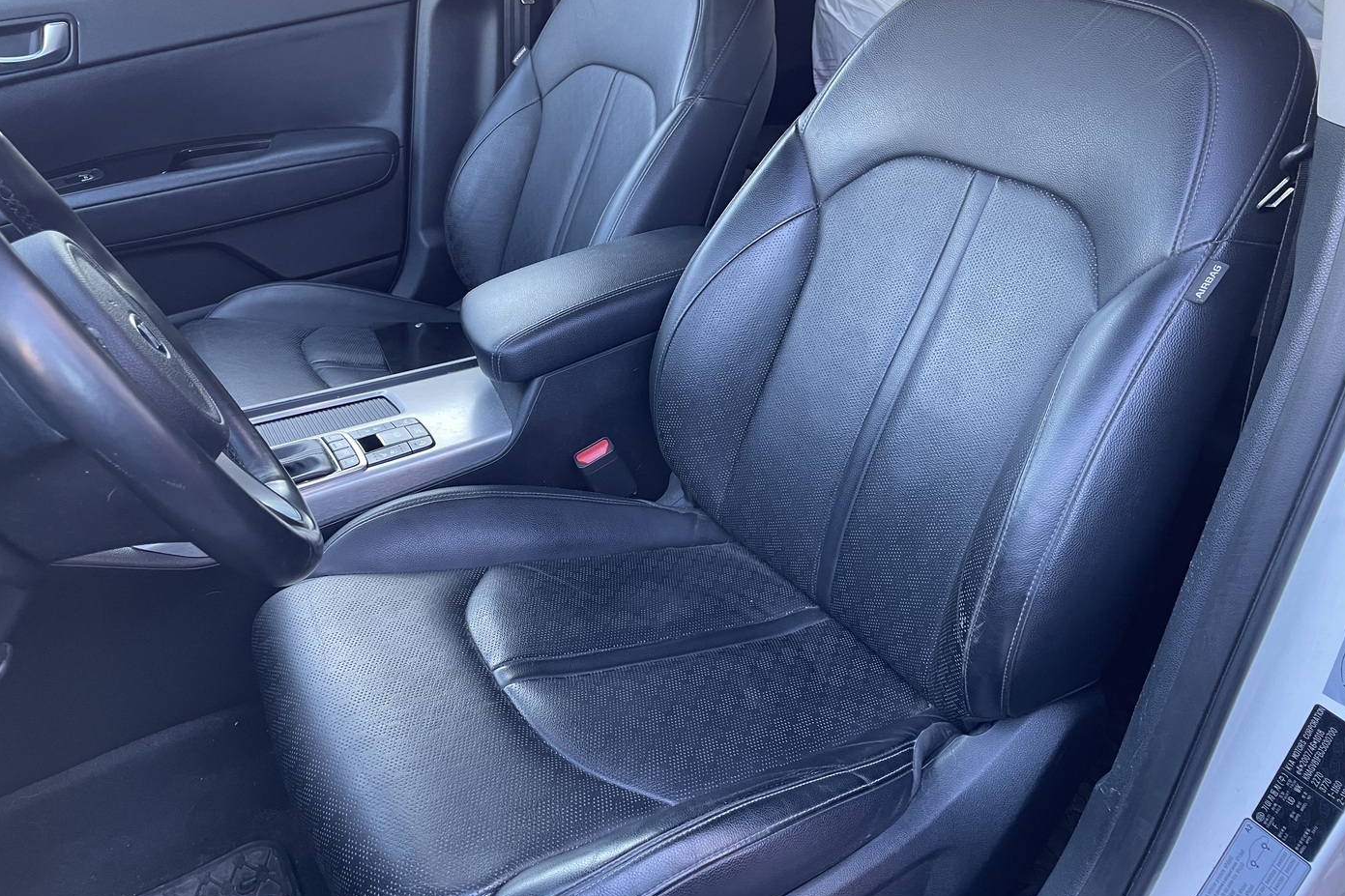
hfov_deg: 65.5
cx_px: 678
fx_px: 1046
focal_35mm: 28
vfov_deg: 46.3
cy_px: 411
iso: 125
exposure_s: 1/88
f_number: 1.6
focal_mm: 4.2
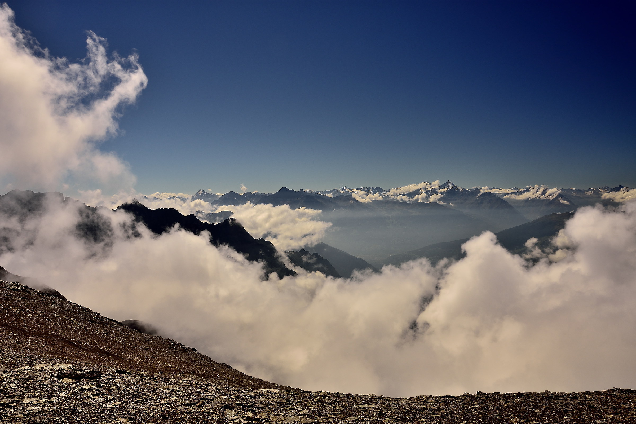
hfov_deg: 67.4
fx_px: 477
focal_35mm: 27
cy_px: 212
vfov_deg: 47.9
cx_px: 318
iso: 200
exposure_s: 1/500
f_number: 8
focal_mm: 18
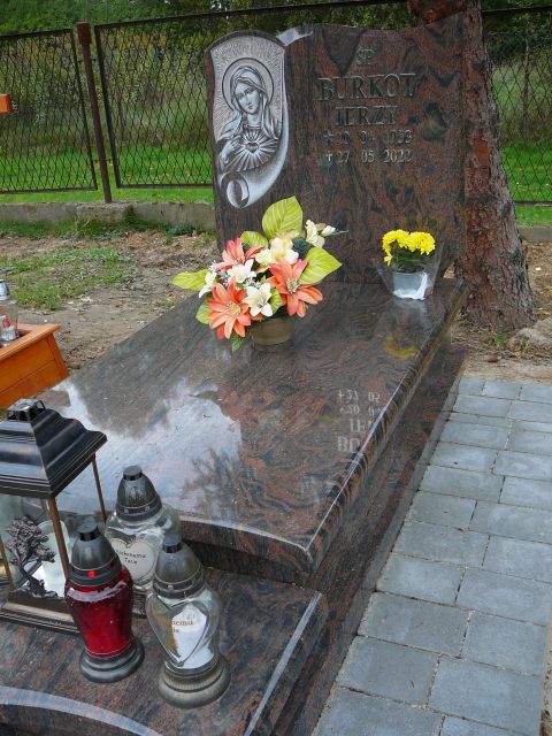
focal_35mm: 35
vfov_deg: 52.6
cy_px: 368
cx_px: 276
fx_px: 744
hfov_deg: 40.7
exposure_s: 1/80
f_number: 2.8
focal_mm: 5.2
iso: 80
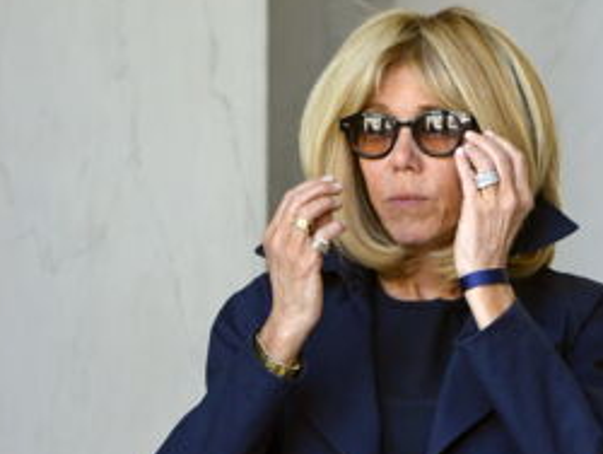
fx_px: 12833
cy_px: 354
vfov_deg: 2.0
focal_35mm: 736
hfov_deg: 2.7
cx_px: 168
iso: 1000
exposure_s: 1/500
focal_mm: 400
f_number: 5.6
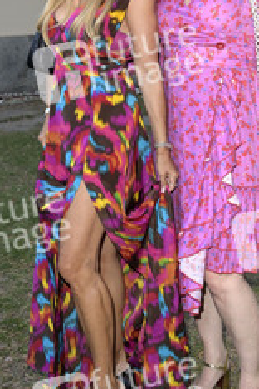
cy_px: 148
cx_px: 166
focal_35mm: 58
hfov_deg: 23.3
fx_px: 626
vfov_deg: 34.3
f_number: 7.1
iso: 2500
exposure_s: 1/125
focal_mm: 34
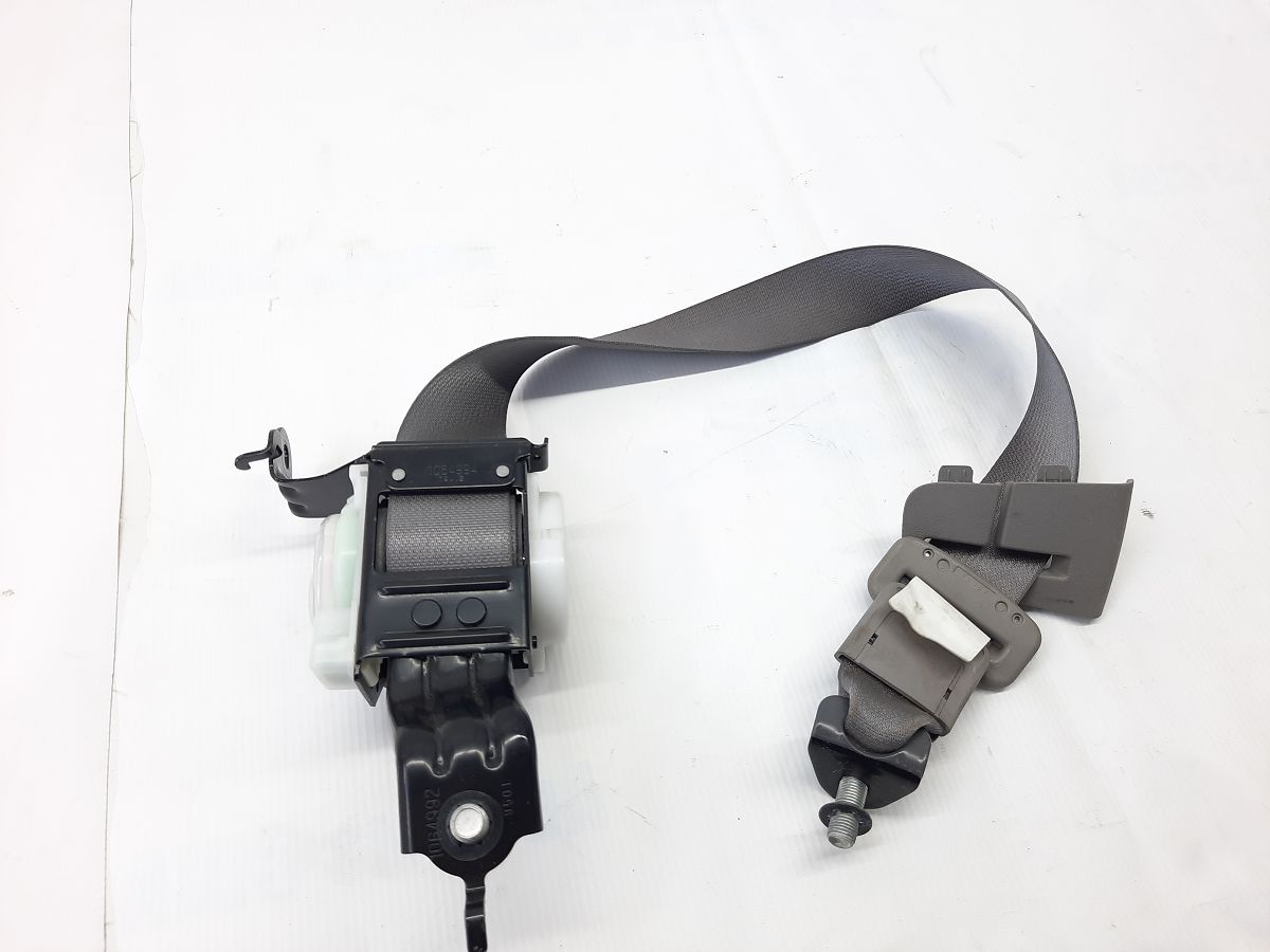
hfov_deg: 69.4
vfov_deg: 54.9
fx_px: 917
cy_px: 476
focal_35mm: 25
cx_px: 635
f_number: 2
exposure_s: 1/50
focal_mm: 4.6
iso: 64
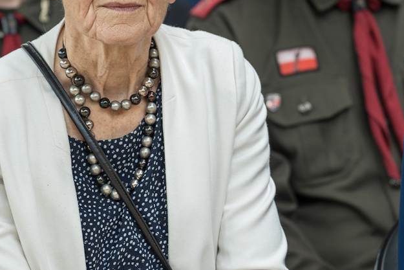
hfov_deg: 3.4
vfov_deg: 2.3
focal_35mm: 600
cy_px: 90
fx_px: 6737
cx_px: 150
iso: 250
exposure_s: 1/125
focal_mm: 187.7
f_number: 3.5
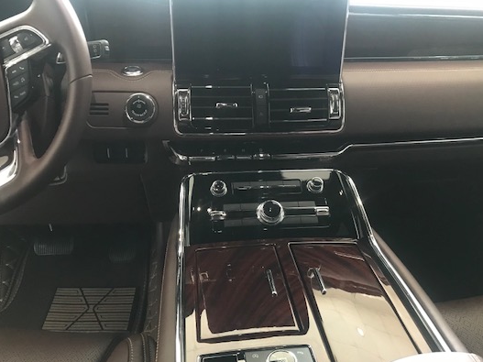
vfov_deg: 41.6
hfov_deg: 54.0
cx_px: 246
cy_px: 213
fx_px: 474
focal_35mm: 34
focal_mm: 3.99
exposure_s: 1/14
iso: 100
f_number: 1.8
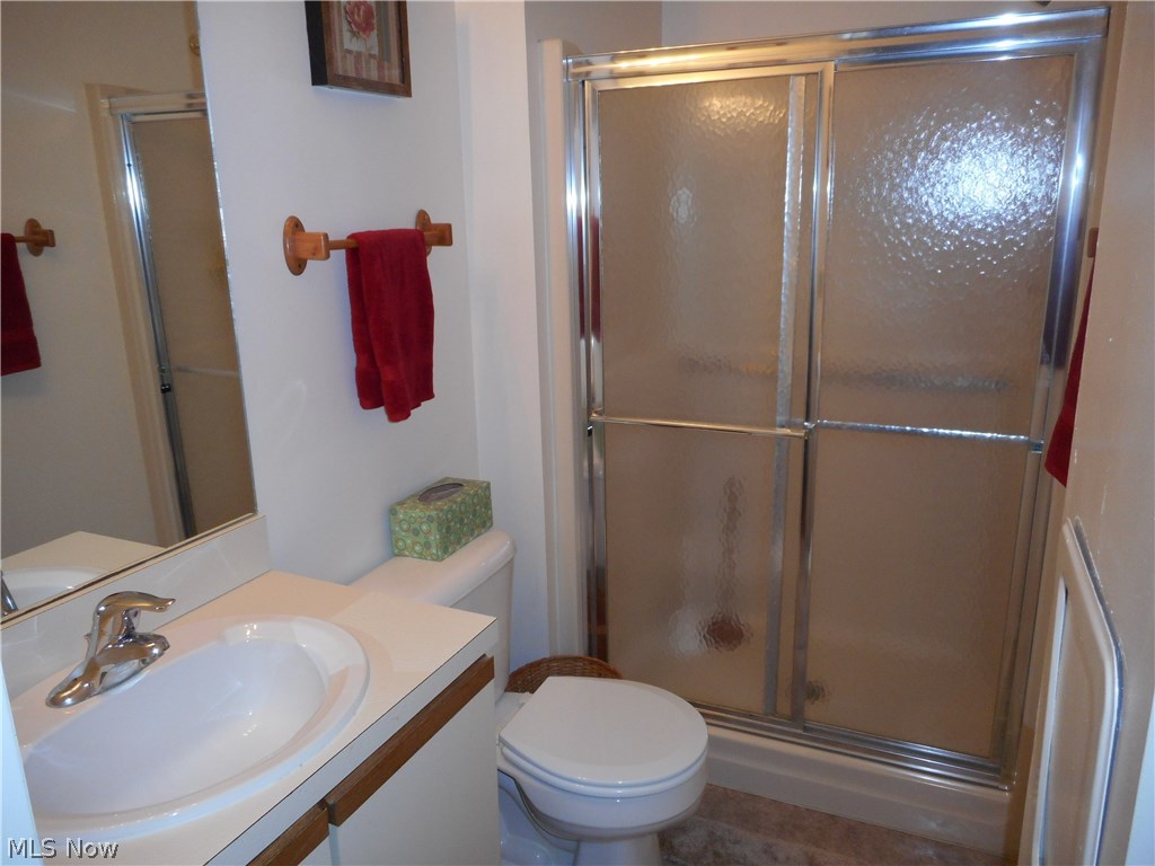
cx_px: 578
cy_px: 433
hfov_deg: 69.4
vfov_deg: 54.9
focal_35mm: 25
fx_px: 834
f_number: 3.7
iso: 200
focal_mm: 4.5
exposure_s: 1/25
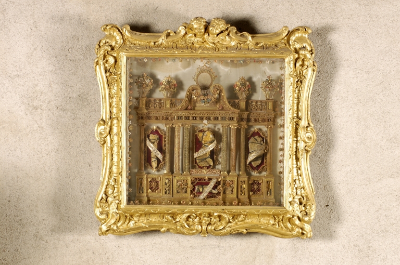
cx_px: 200
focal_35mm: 112
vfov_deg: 12.1
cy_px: 132
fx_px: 1248
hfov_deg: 18.2
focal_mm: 75
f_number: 20
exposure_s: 1/30
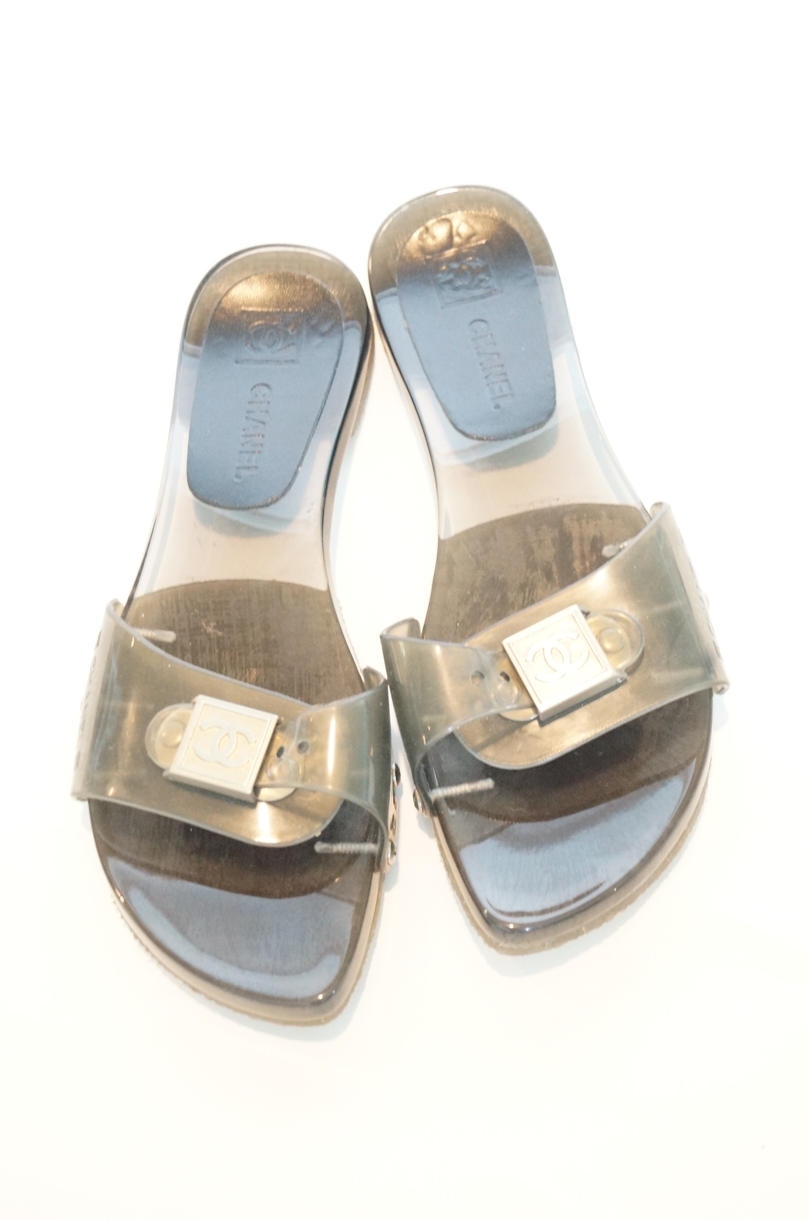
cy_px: 610
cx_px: 404
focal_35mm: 52
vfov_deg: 37.9
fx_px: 1776
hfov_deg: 25.7
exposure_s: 1/30
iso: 3200
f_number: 5
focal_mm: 35
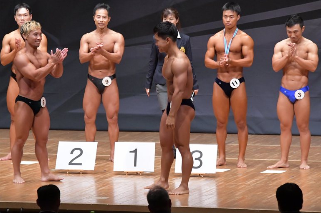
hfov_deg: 8.0
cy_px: 106
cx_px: 161
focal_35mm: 257
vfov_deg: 5.3
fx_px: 2290
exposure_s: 1/400
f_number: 5.6
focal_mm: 170
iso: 8000
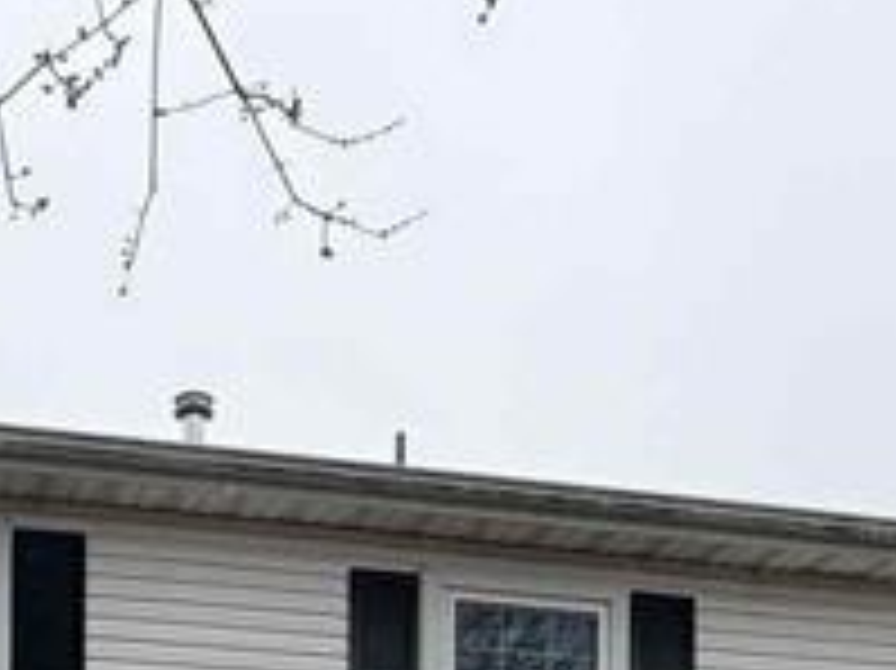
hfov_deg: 26.5
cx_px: 176
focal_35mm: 72
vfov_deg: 17.2
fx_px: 1863
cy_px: 1165
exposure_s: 1/658
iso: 40
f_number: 2.2
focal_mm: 2.22
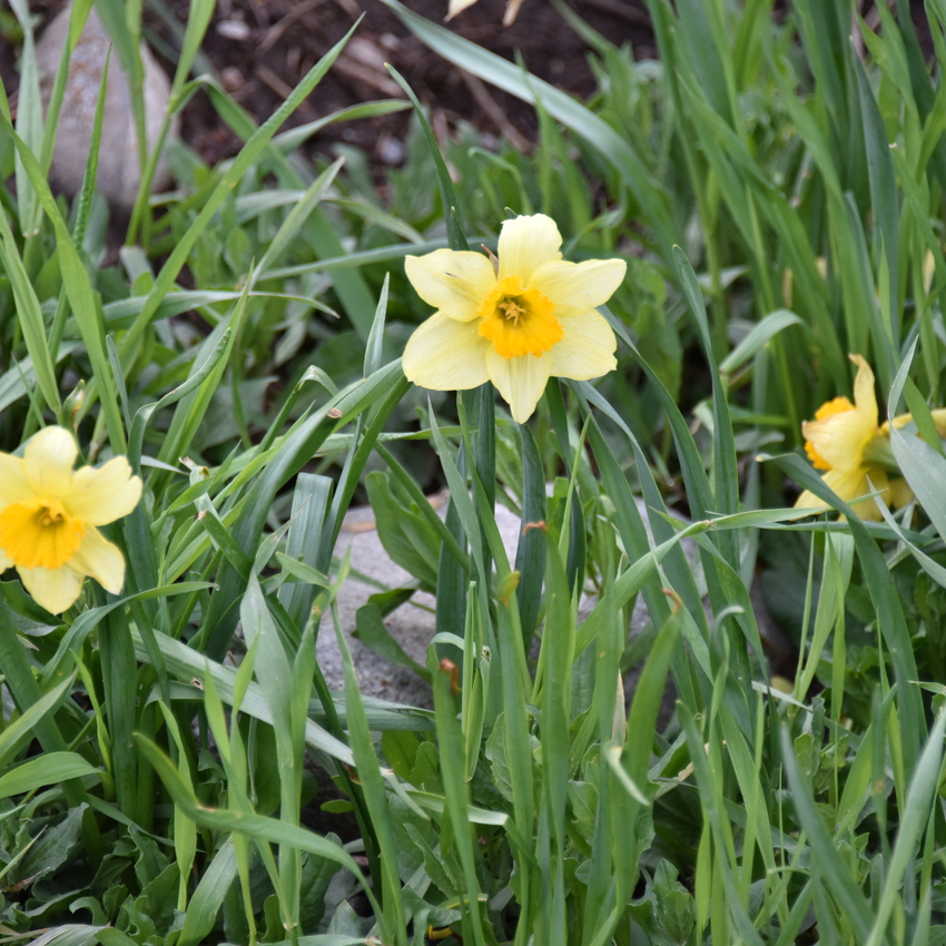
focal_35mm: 384
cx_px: 469
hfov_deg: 4.6
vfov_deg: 4.6
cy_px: 473
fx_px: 11873
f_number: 5.6
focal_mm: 300
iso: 500
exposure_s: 1/640
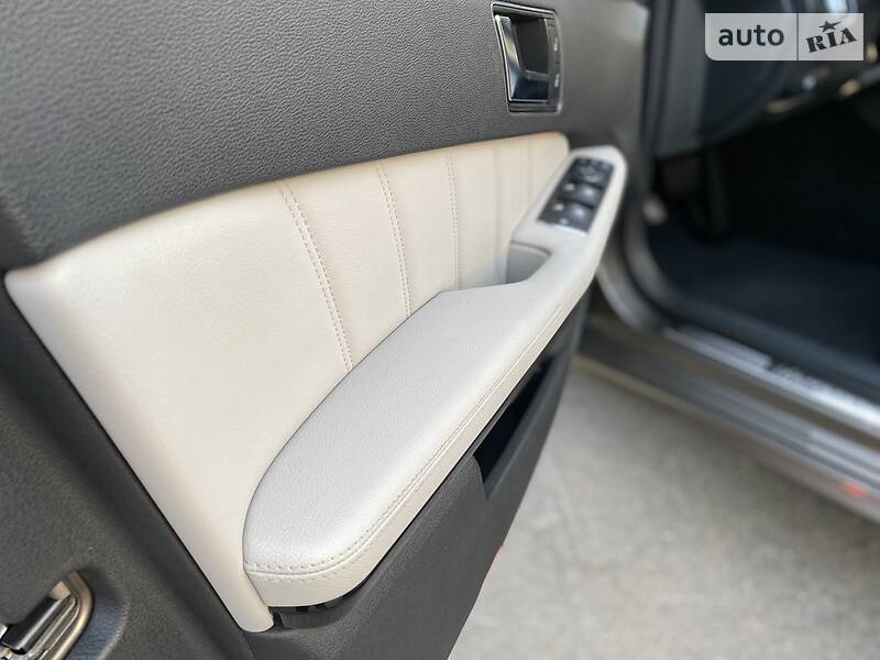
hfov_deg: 67.3
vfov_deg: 53.1
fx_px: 661
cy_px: 330
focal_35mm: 26
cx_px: 440
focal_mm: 4.2
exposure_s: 1/108
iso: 125
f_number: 1.8
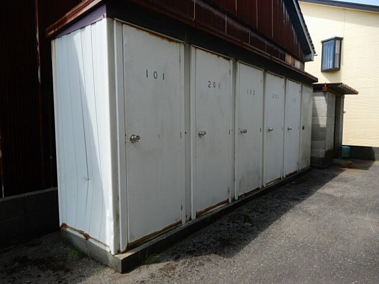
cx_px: 190
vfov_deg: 56.8
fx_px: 263
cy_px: 142
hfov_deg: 71.6
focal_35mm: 24
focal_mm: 4.3
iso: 80
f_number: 3.4
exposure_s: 1/400
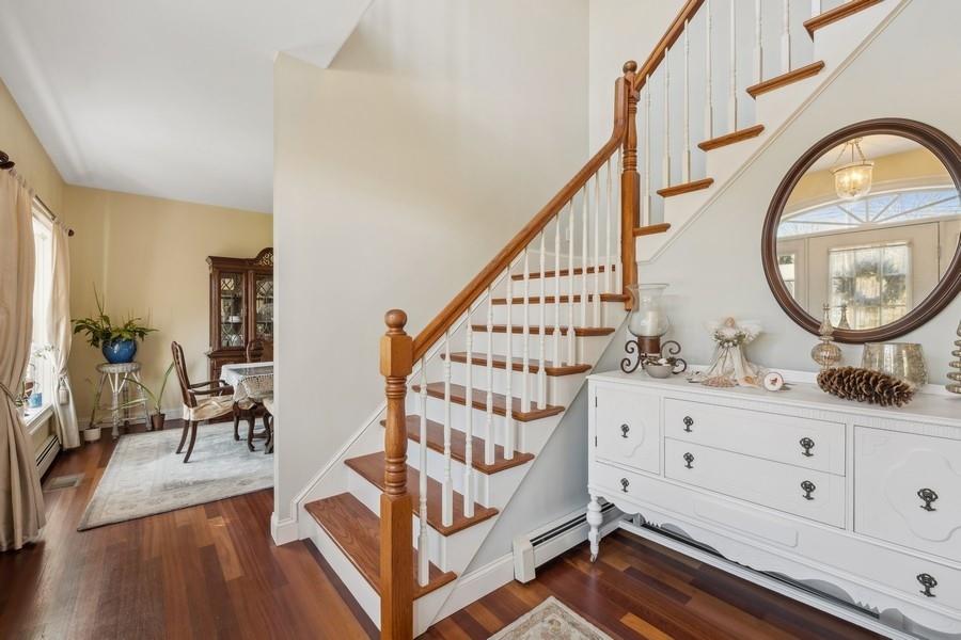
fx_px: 374
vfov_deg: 81.2
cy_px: 320
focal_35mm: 14
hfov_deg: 104.3
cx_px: 480
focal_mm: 14
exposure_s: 1/50
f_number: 8
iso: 800
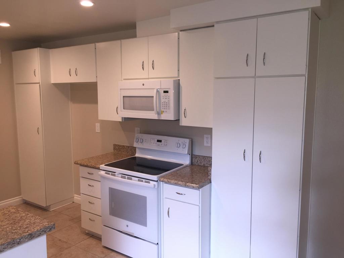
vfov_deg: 48.2
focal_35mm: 29
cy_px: 129
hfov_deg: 61.7
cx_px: 172
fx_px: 288
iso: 32
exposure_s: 1/30
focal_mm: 4.15
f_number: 2.2
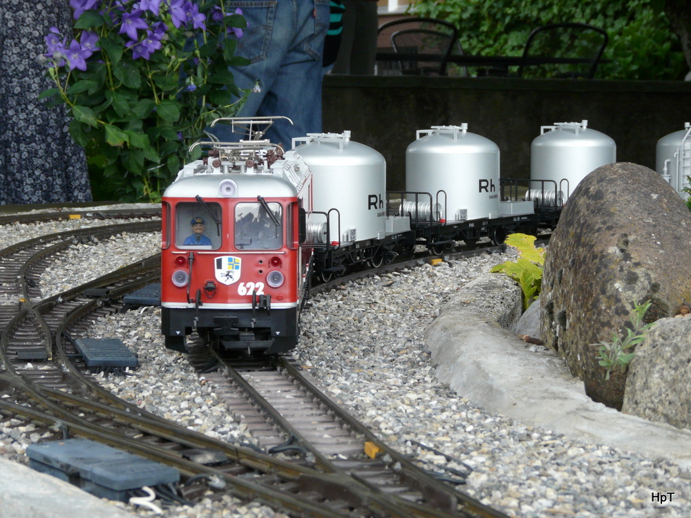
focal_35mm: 92
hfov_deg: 21.3
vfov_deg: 16.1
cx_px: 346
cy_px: 259
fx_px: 1836
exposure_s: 1/200
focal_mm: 15.1
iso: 160
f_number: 4
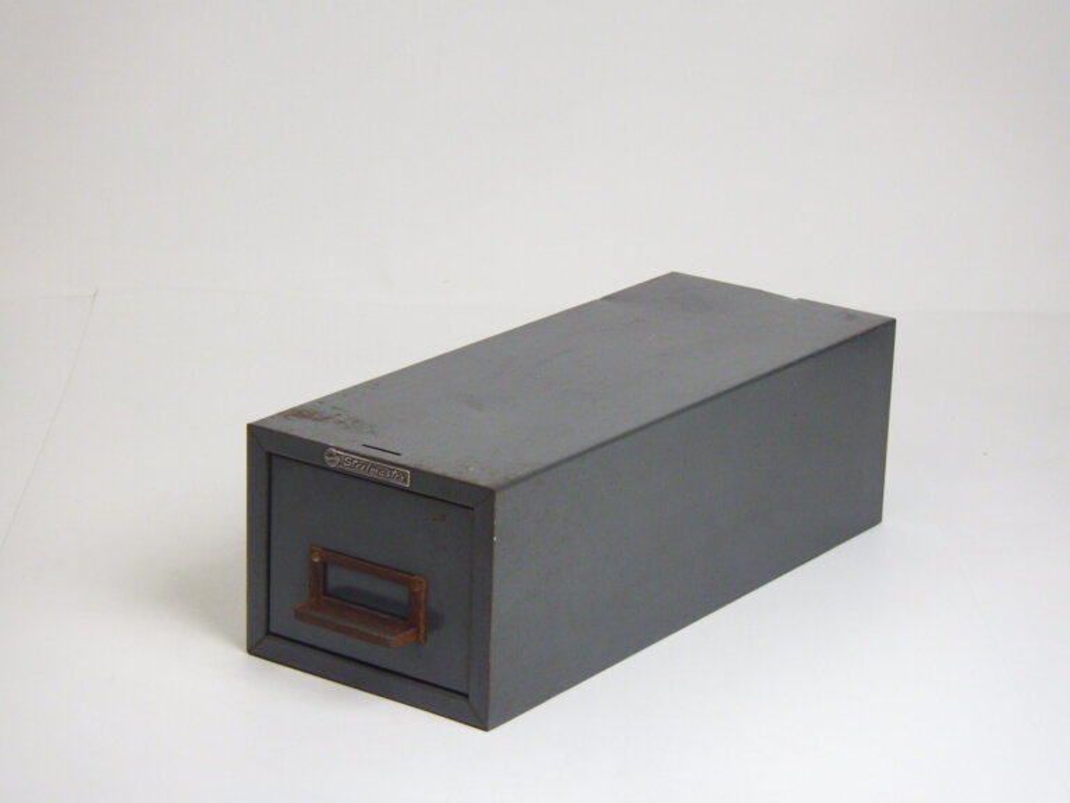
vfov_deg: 15.7
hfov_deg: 20.9
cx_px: 535
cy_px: 402
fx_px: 2906
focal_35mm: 94
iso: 125
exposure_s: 1/30
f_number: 5
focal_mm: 16.7
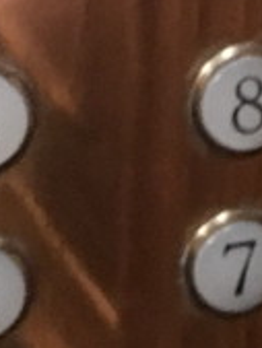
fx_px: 1663
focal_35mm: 165
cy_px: 43
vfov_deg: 11.9
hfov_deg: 9.0
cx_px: 254
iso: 640
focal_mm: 4.15
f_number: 2.2
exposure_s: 1/15
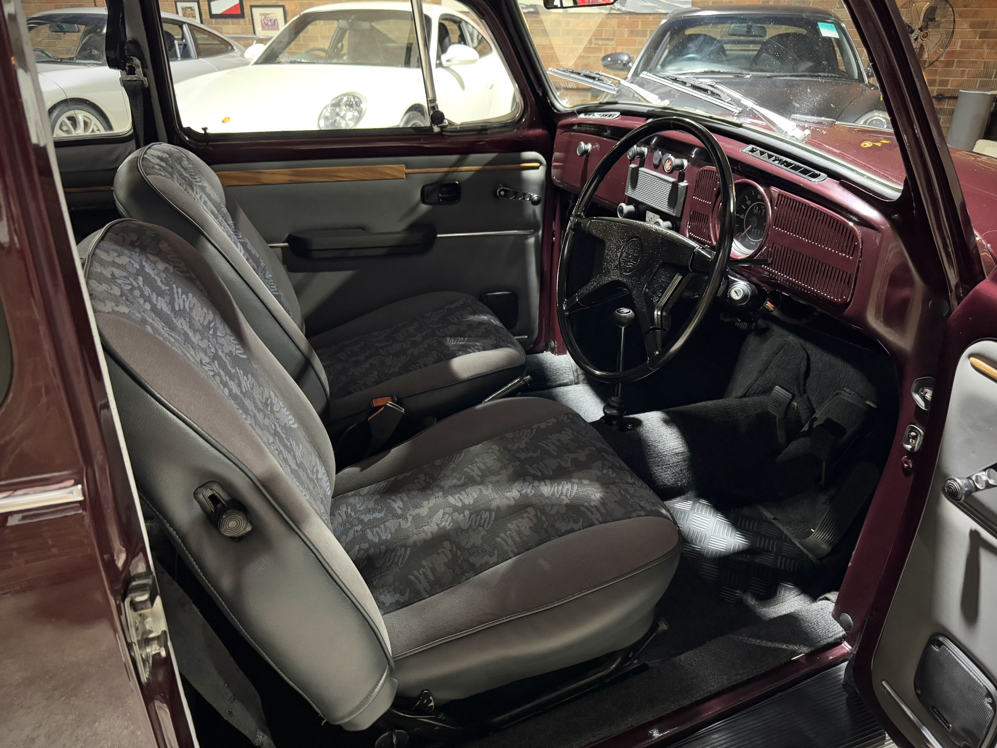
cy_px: 374
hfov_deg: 71.6
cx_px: 498
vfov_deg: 56.8
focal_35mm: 24
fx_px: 691
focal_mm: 6.76
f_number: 1.78
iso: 800
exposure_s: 1/25
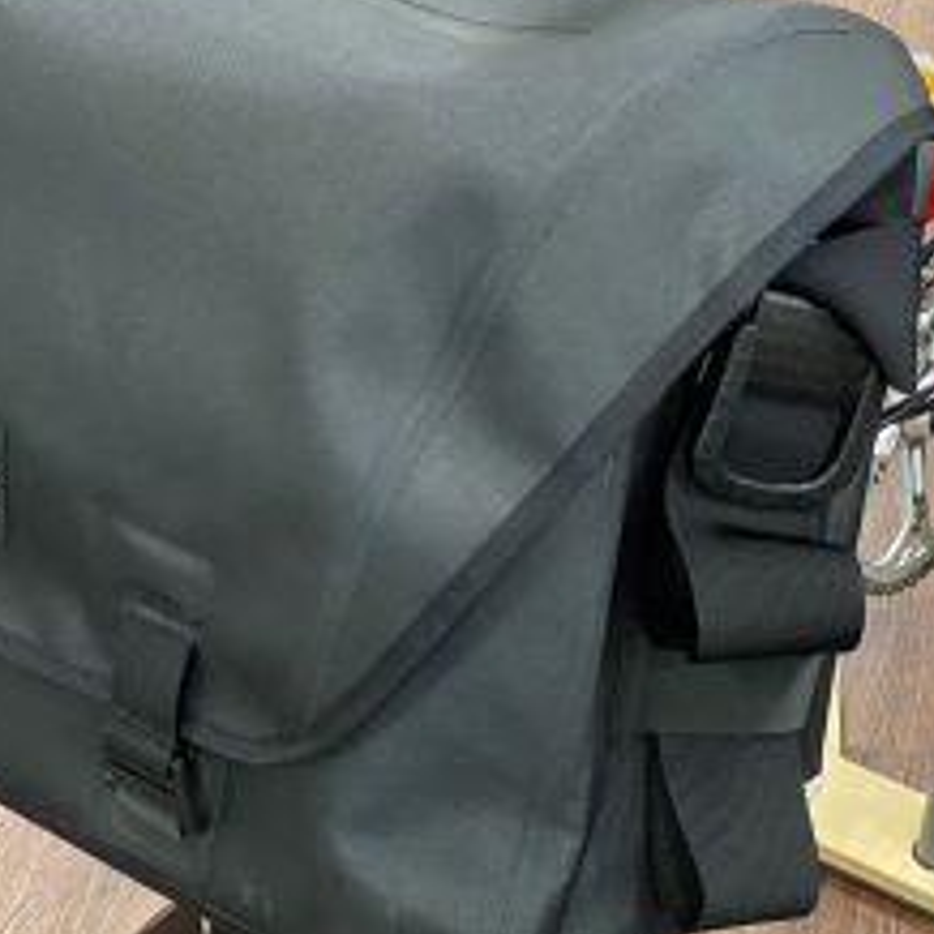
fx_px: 3083
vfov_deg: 17.2
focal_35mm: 101
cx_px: 454
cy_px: 437
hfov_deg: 17.2
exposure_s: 1/50
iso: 200
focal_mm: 6
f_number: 2
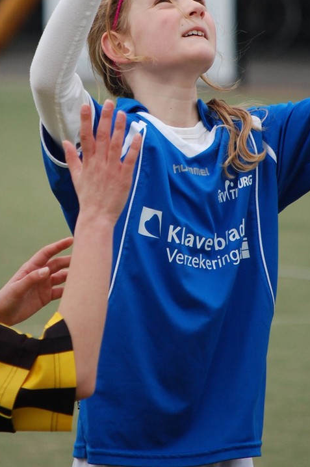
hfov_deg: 3.2
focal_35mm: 428
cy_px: 176
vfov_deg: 4.8
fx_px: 5541
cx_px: 186
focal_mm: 200
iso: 400
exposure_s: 1/800
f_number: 5.6
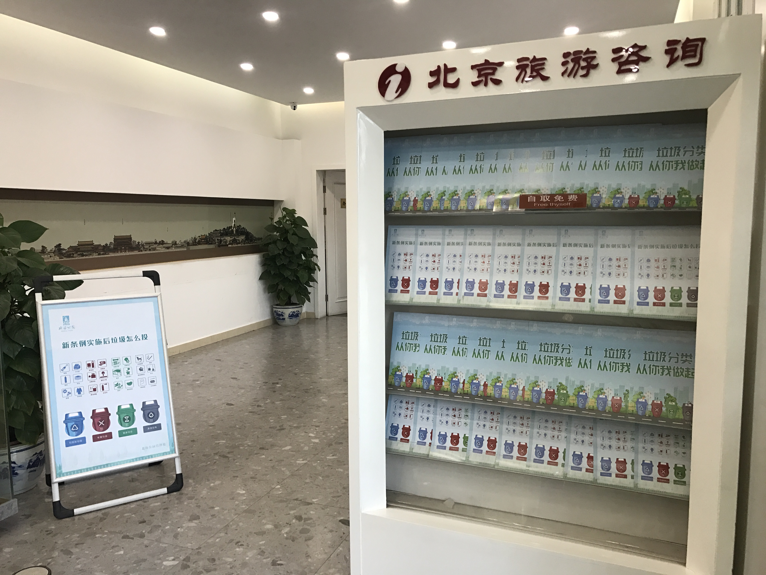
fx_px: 620
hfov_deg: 63.4
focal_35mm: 28
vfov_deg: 49.7
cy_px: 288
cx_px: 383
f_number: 1.8
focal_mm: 3.99
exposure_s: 1/33
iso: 25
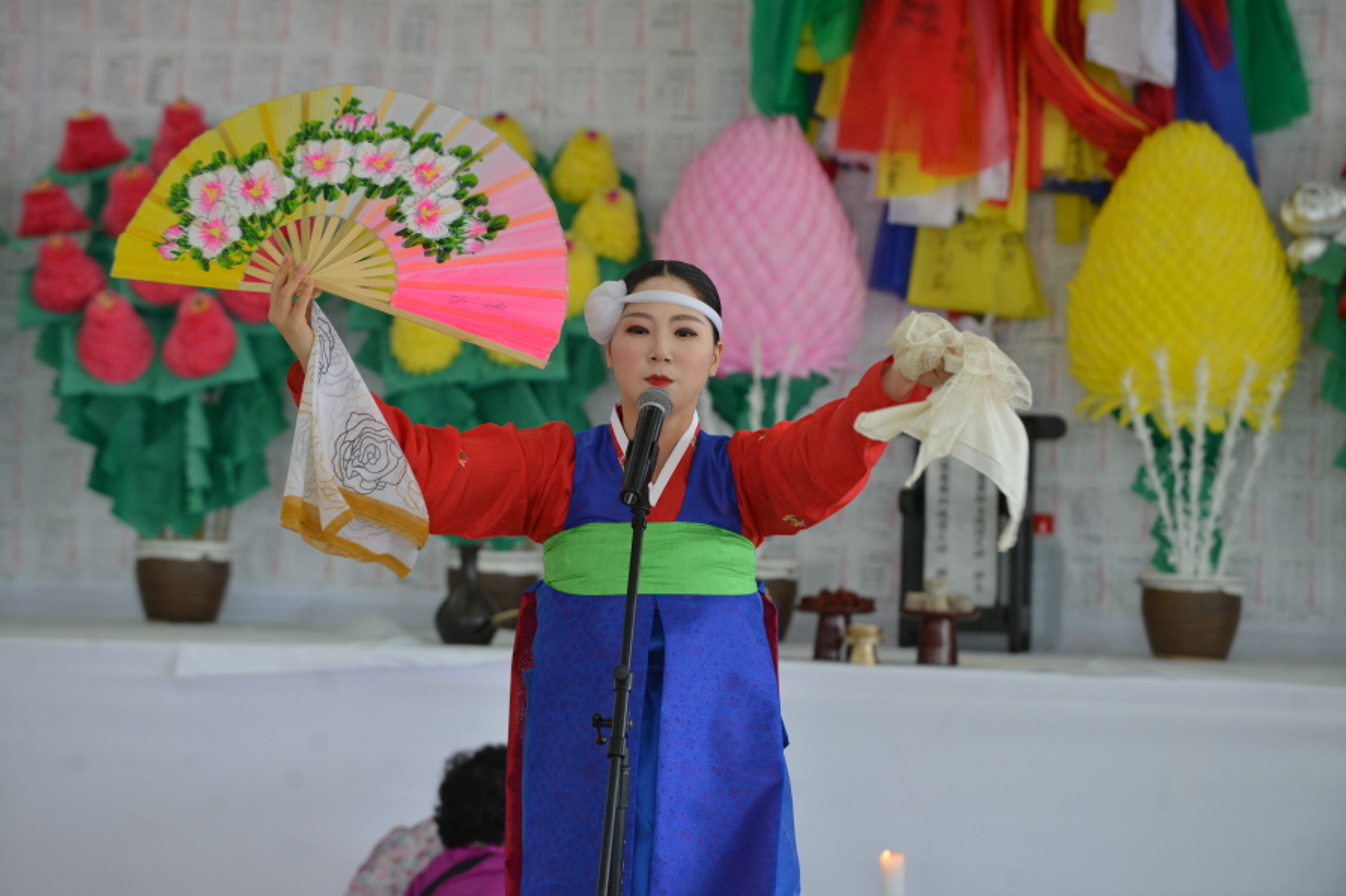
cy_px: 447
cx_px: 672
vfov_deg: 8.8
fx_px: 5830
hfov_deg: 13.2
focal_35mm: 156
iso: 1000
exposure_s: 1/200
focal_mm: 155
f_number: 4
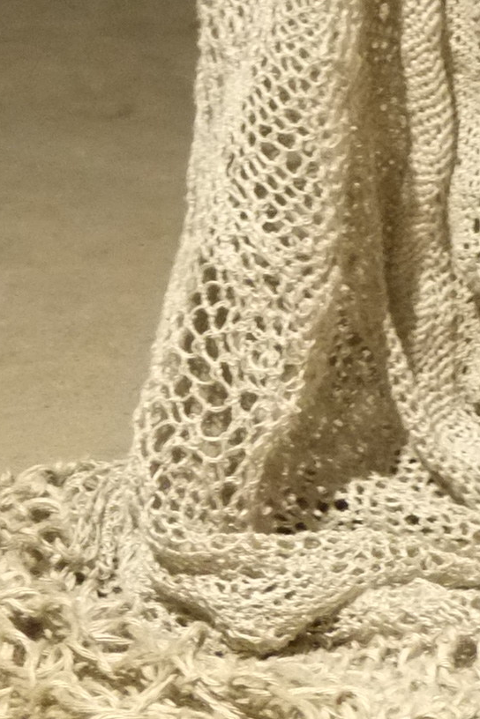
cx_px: 934
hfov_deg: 4.8
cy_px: -536
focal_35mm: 282
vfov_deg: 7.1
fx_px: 5640
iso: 3200
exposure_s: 1/58
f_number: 3.6
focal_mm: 31.5
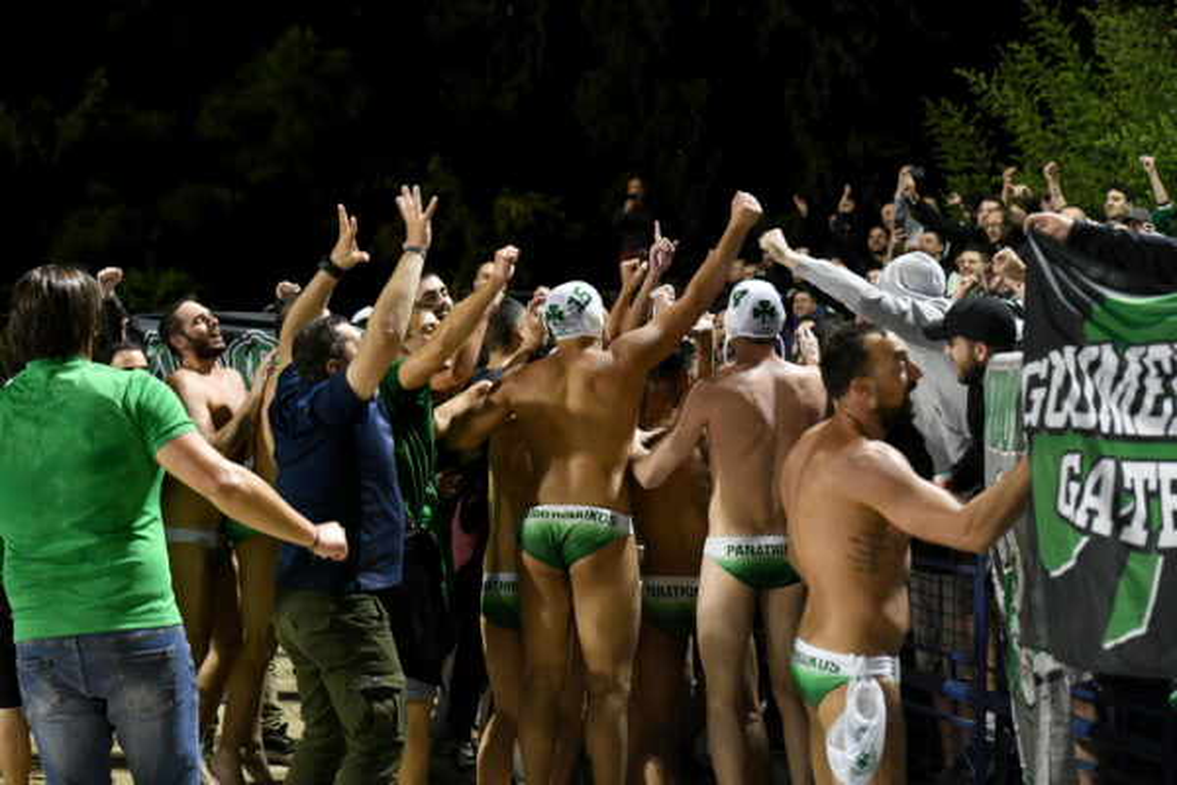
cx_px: 588
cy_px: 392
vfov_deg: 19.5
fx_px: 2288
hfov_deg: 28.8
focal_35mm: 70
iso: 4000
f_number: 3.5
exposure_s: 1/250
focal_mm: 70
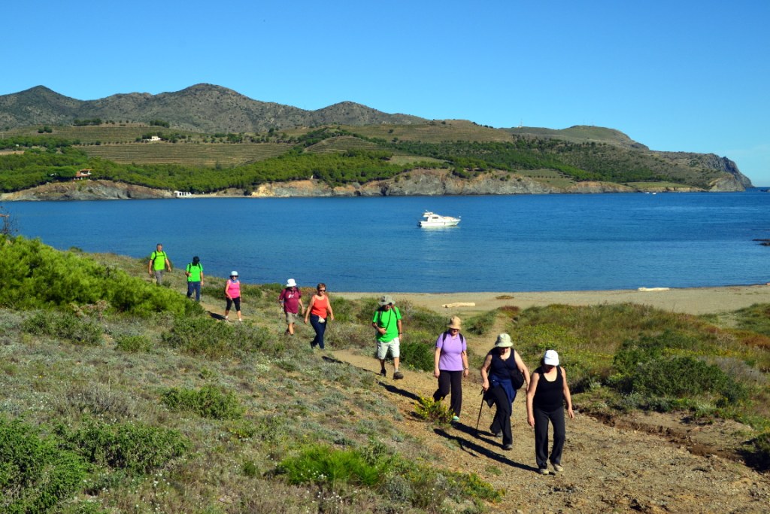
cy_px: 257
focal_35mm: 39
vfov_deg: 34.2
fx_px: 834
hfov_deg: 49.5
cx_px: 385
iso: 320
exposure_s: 1/500
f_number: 11
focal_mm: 26
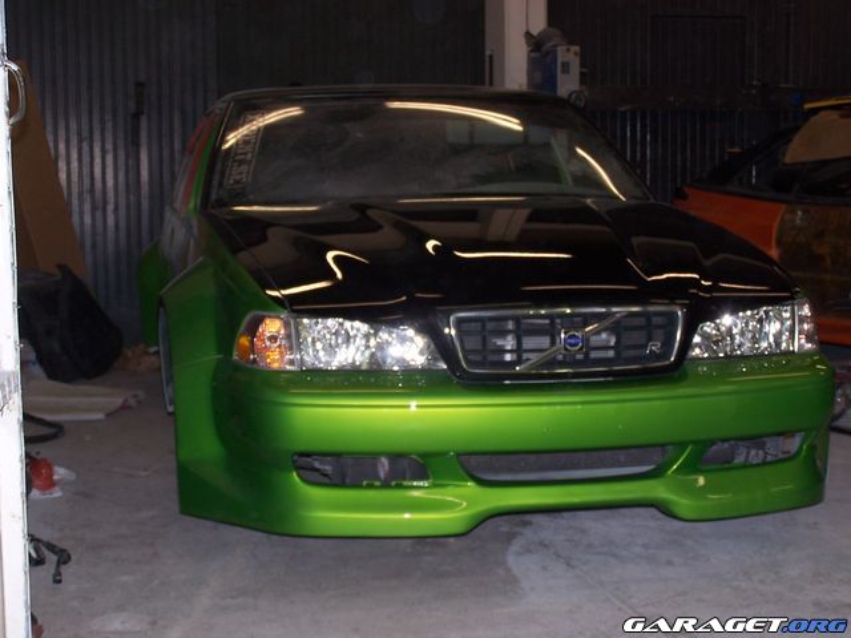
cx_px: 426
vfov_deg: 22.9
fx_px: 1573
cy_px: 319
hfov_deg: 30.3
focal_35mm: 64
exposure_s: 1/60
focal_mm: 10.7
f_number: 3.2
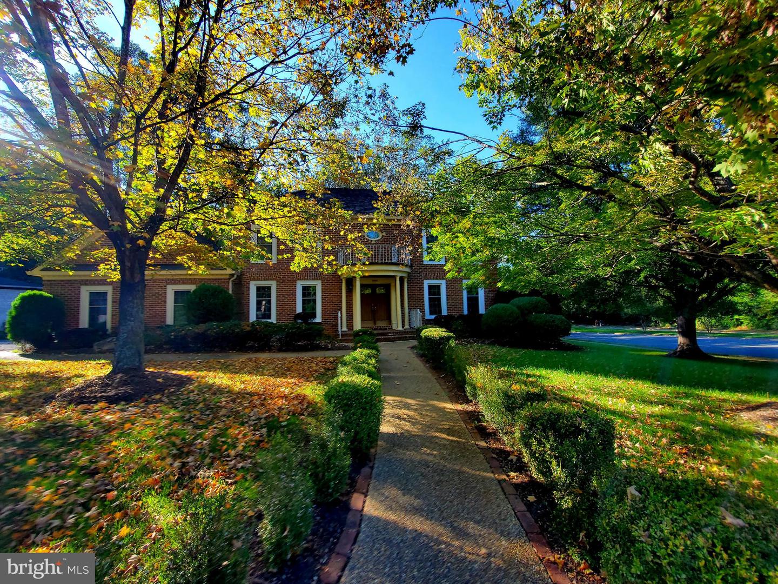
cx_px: 389
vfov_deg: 89.9
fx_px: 292
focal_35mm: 13
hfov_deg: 106.2
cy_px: 292
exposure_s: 1/222
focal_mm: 1.8
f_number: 2.2
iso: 50
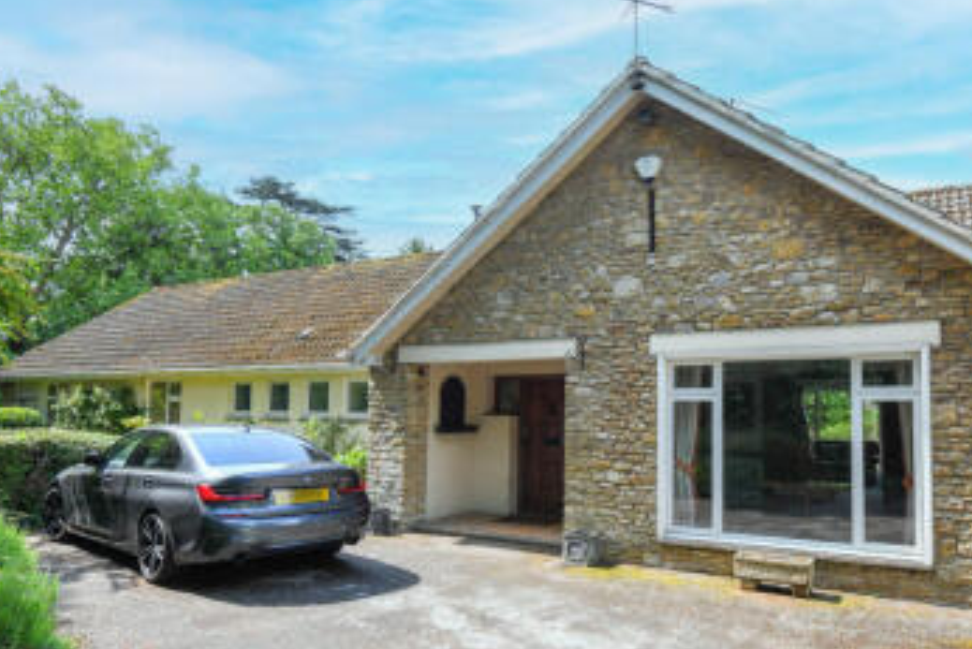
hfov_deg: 77.2
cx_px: 604
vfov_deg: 57.0
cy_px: 378
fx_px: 594
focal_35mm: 22
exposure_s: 1/1250
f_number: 6.3
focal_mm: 16
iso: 640
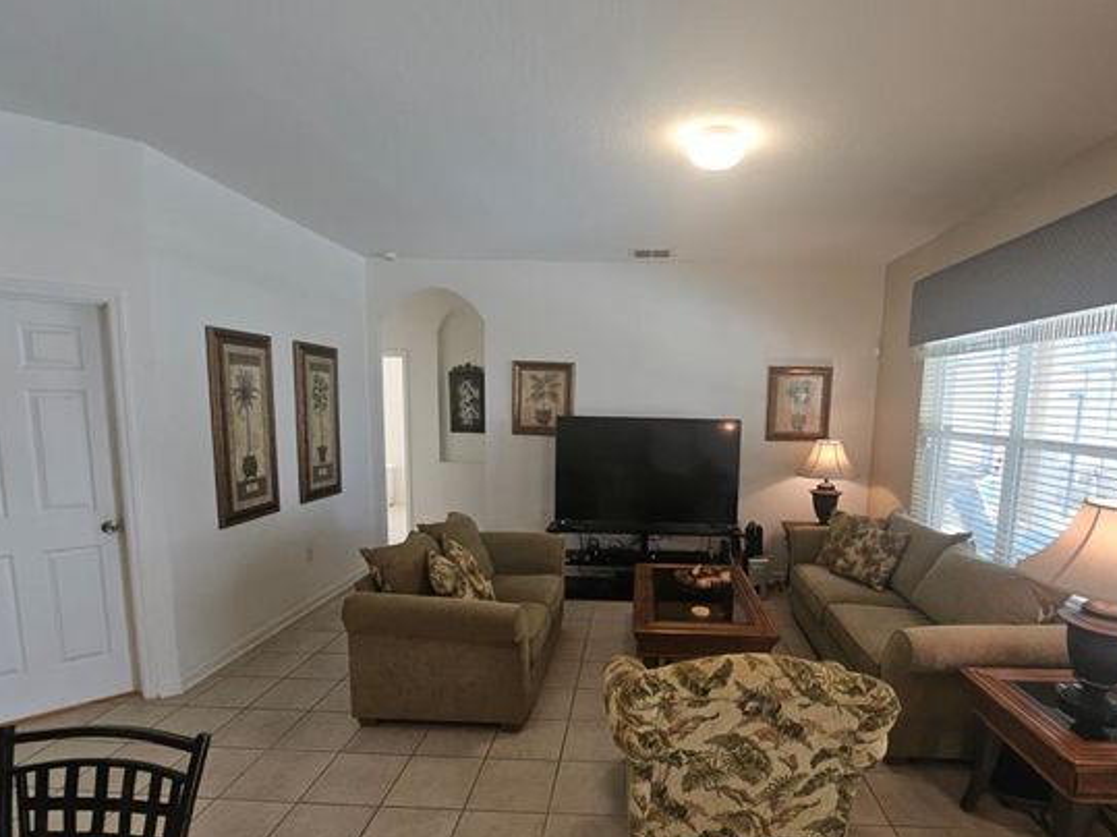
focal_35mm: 17
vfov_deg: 74.3
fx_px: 548
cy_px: 481
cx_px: 612
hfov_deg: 90.8
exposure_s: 1/60
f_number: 2.2
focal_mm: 1.7
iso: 125
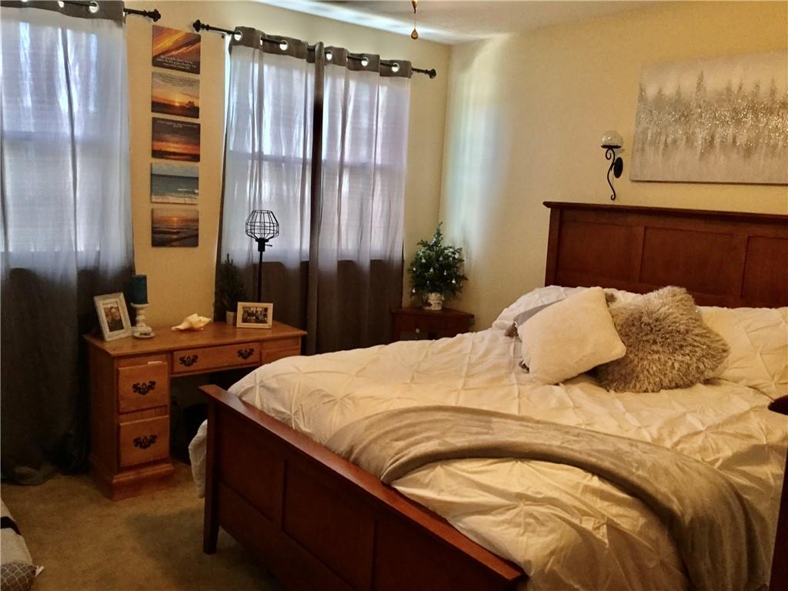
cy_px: 296
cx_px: 394
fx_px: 706
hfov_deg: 58.4
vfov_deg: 45.4
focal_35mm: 31
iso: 200
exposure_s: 1/30
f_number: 2.4
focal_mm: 3.3
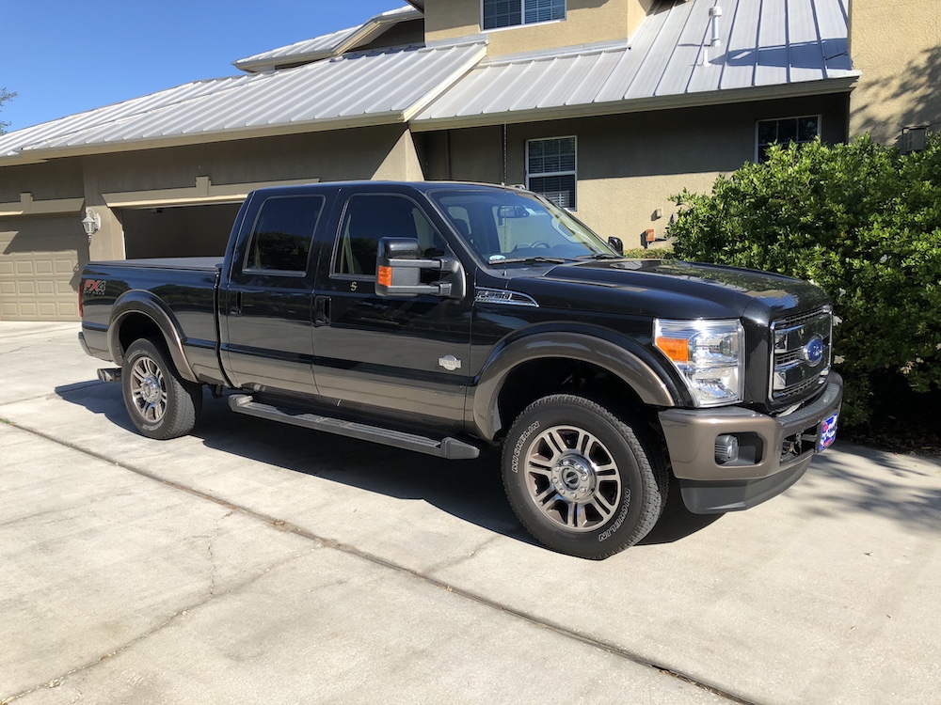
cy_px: 352
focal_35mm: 28
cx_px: 470
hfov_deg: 63.4
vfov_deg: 49.7
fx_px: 761
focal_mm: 3.99
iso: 20
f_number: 1.8
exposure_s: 1/1312
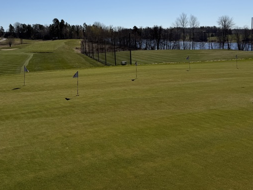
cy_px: 48
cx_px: 87
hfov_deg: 48.3
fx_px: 278
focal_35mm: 38
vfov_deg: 36.9
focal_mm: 6.76
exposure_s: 1/9091
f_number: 1.78
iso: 80
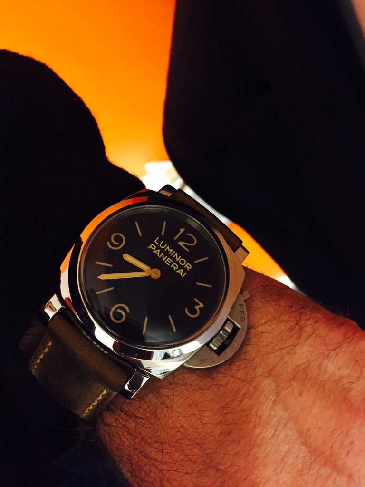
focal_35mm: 29
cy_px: 244
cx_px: 182
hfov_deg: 48.2
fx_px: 408
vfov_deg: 61.7
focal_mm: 4.15
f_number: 2.2
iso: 320
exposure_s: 1/17
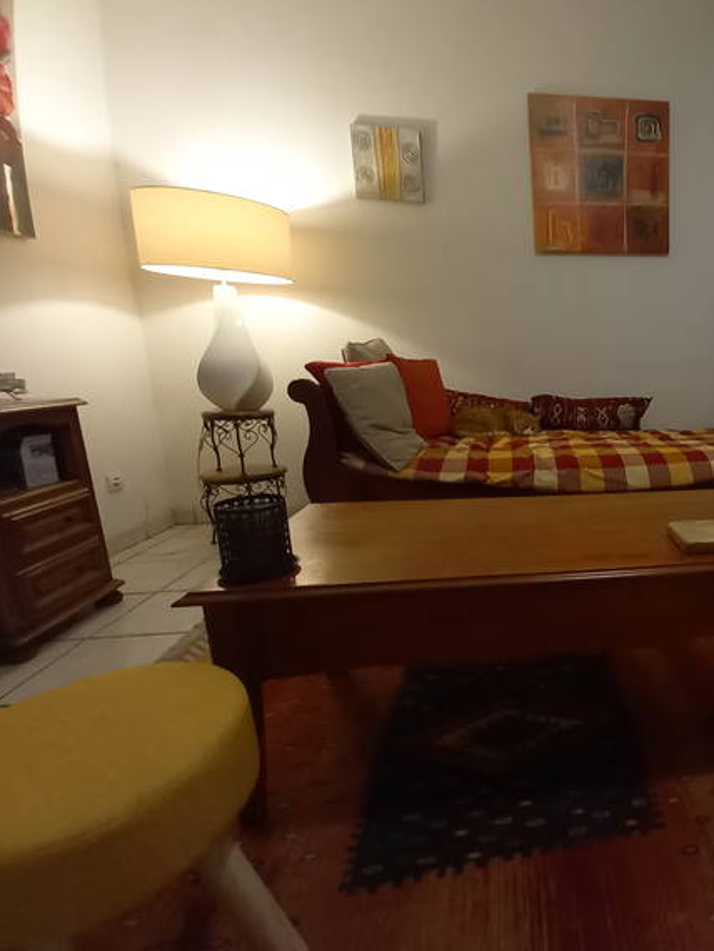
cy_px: 470
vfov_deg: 87.7
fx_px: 495
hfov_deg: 63.0
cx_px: 607
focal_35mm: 18
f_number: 2.2
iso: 320
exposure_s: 1/25
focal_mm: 1.42
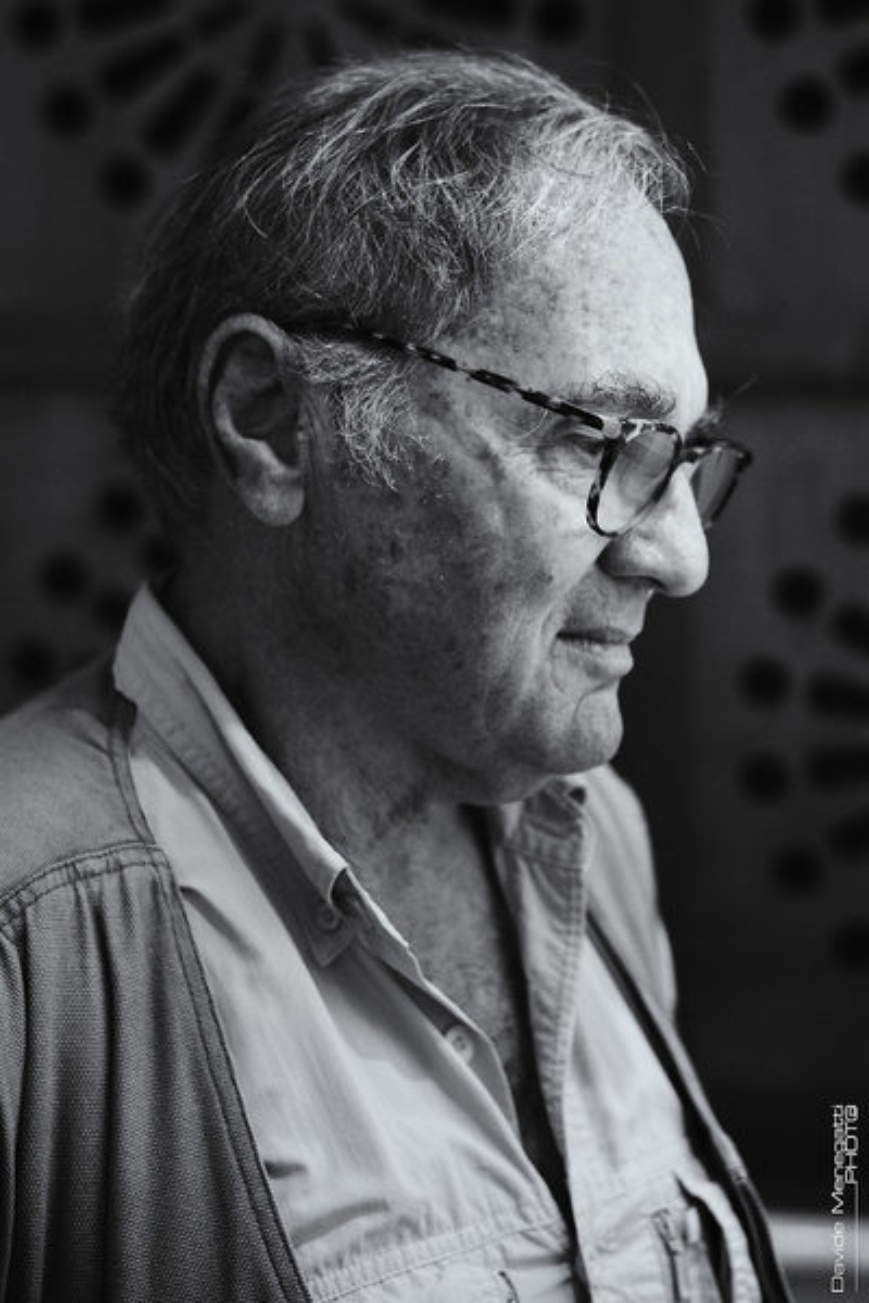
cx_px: 434
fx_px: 1810
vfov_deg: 39.6
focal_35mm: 50
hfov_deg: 27.0
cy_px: 652
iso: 5000
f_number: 2.8
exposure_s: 1/160
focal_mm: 50
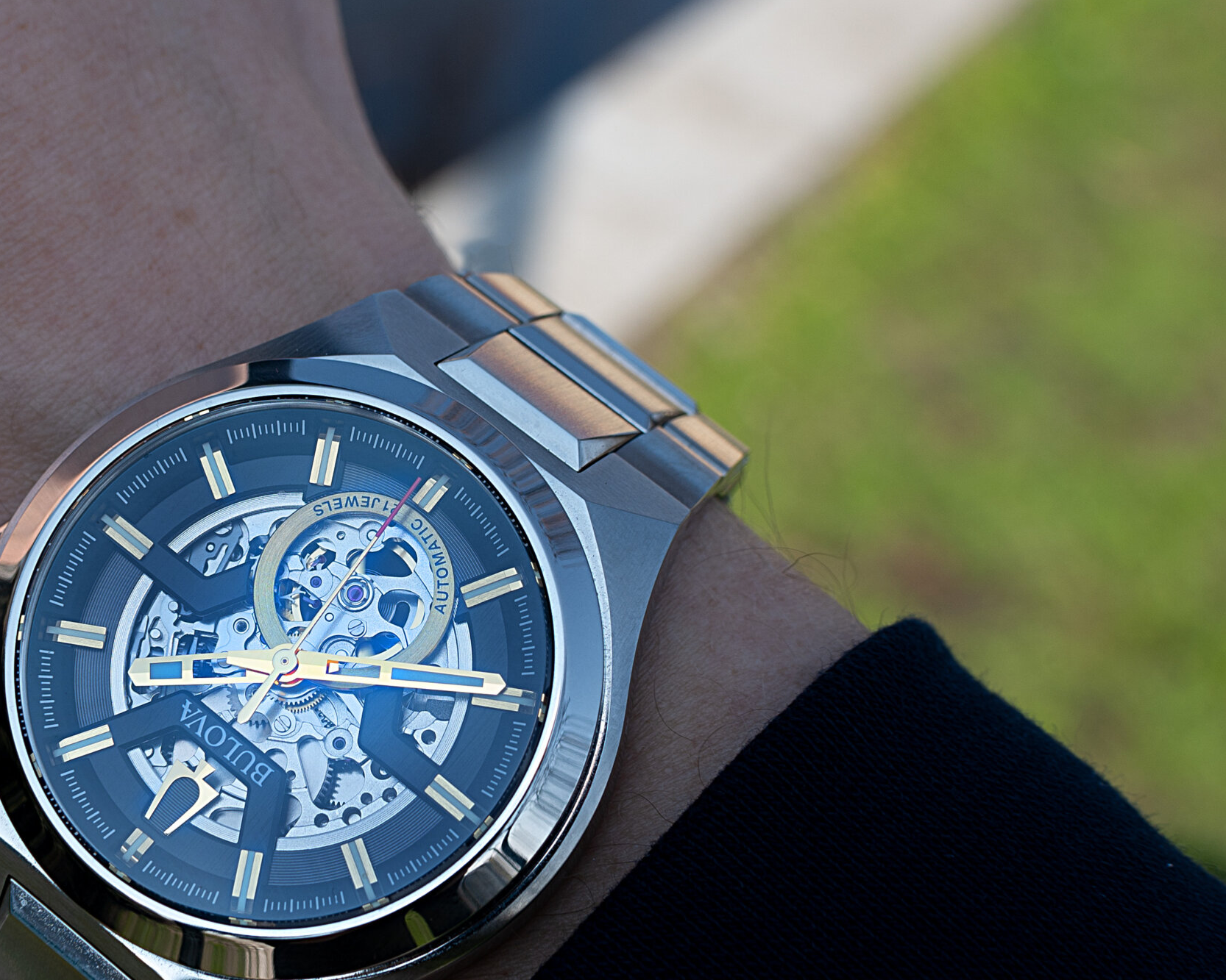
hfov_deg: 25.2
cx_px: 344
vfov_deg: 20.4
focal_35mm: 75
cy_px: 612
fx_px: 2722
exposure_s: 1/200
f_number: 7.1
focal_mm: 35
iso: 125
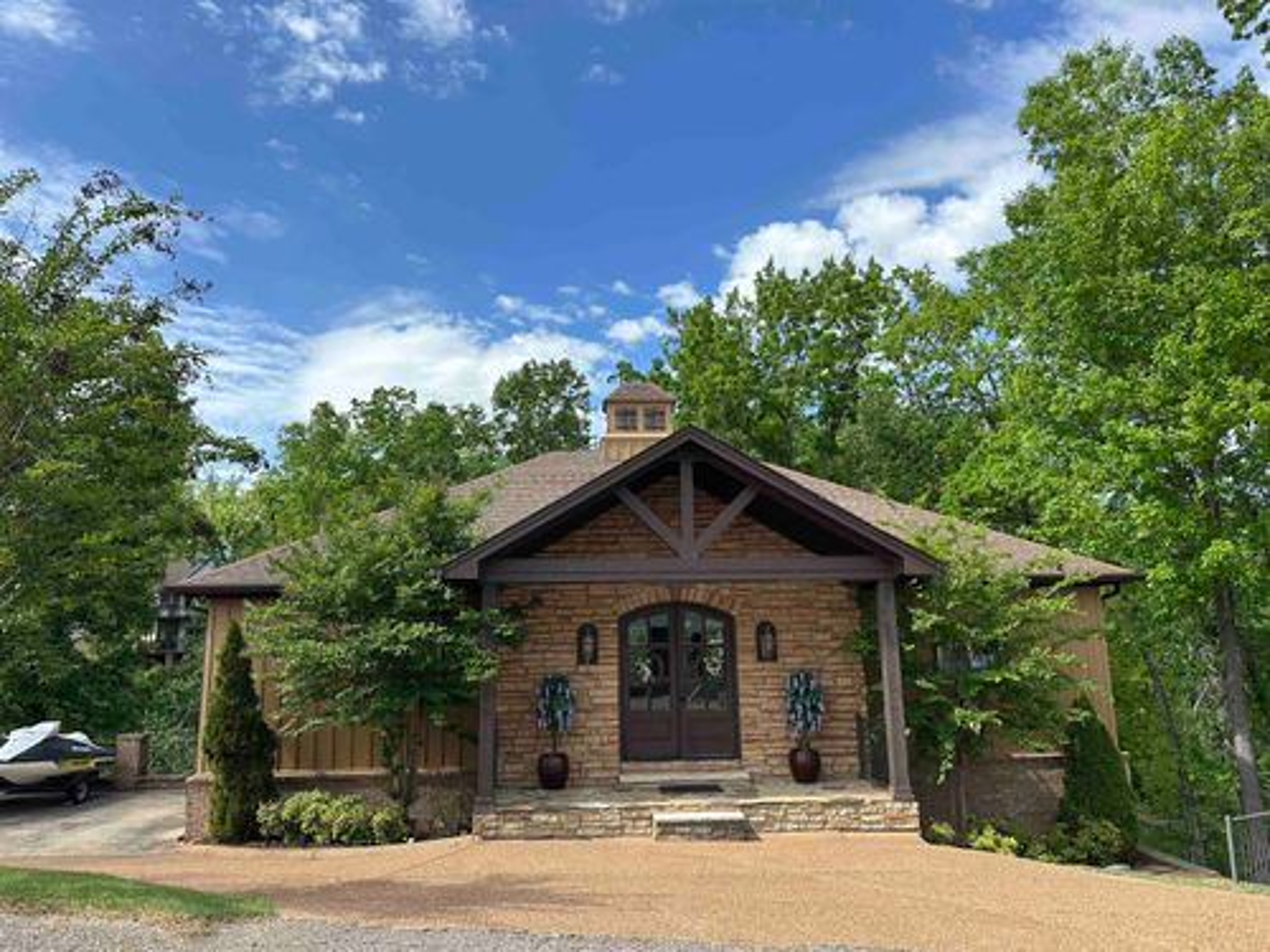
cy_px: 476
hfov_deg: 71.6
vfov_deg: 56.8
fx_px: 881
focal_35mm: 24
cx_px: 635
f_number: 1.78
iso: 80
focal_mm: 6.86
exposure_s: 1/2967
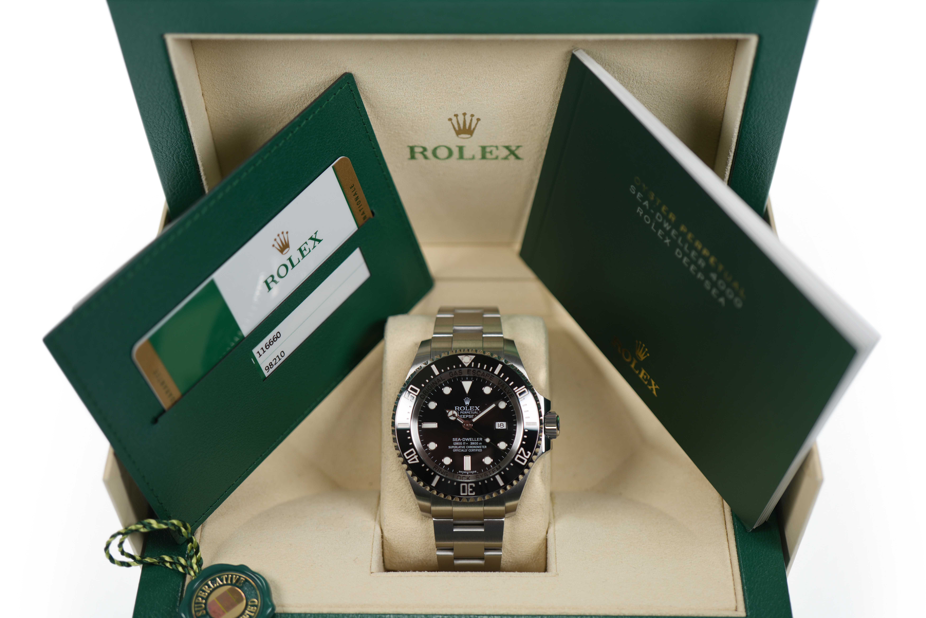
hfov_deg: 39.6
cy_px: 309
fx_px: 1286
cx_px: 463
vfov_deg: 27.0
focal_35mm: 50
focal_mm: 50
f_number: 2.8
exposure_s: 1/250
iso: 100
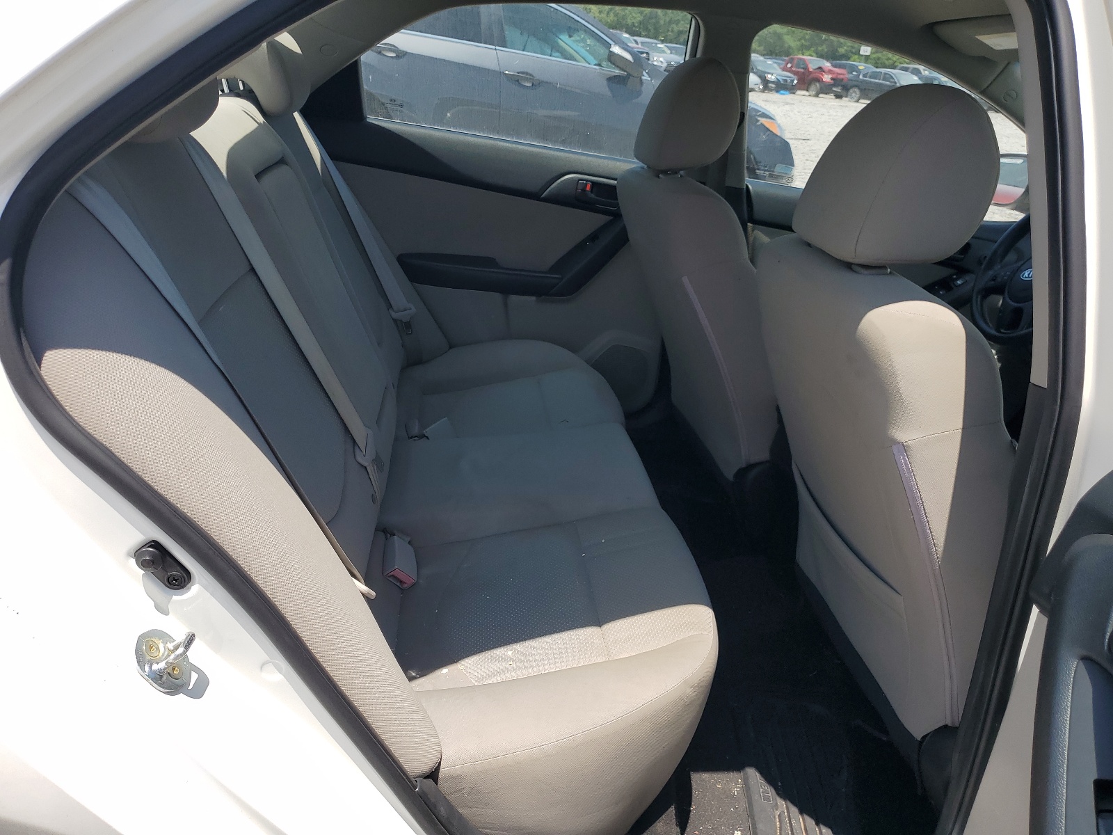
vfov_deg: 53.1
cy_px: 418
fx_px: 836
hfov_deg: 67.3
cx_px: 556
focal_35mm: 26
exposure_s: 1/2500
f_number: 1.5
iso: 50
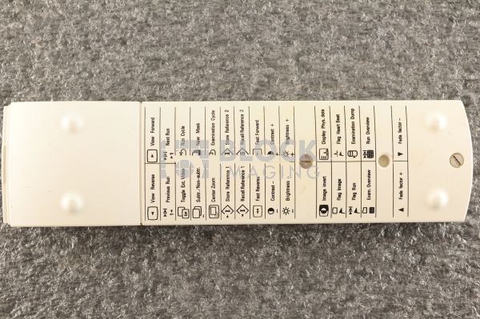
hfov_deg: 39.6
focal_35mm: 50
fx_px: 666
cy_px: 160
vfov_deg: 26.9
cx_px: 240
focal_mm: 50
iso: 1600
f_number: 11
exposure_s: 1/125
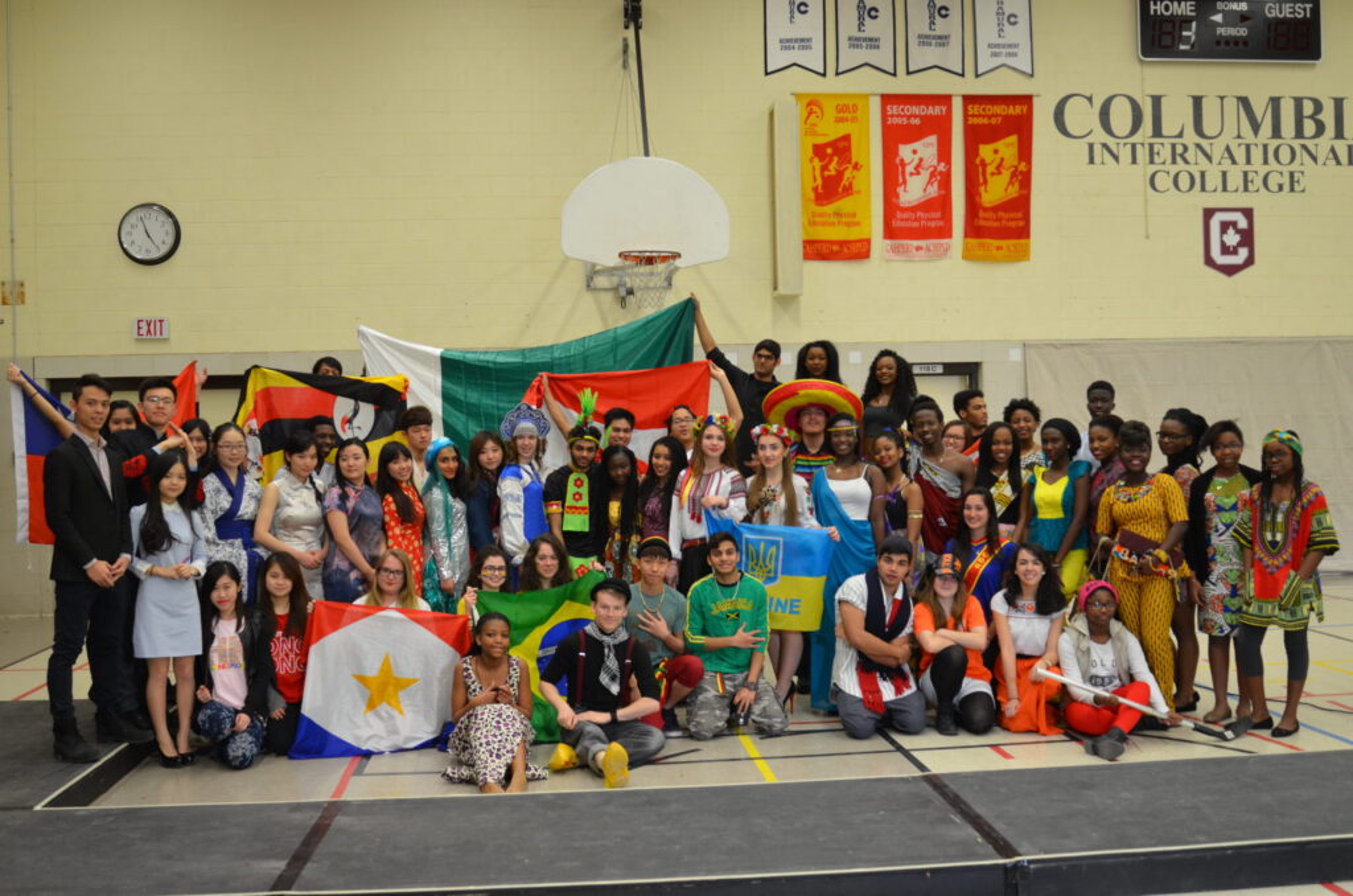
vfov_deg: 36.7
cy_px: 448
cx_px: 676
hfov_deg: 53.2
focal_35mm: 36
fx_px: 1350
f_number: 4
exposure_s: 1/60
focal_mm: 24
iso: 800
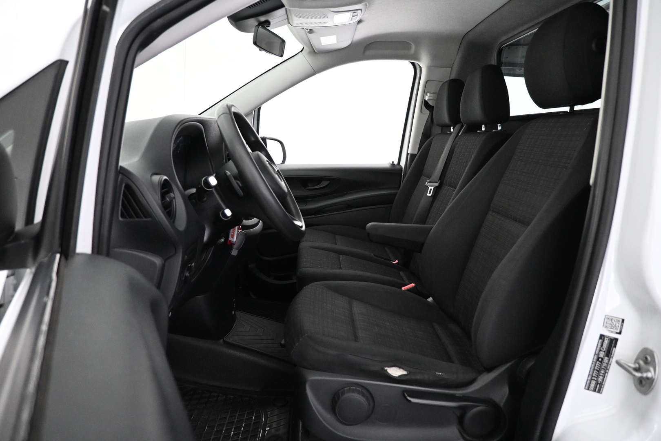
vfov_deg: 53.1
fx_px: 441
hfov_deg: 73.7
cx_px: 330
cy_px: 220
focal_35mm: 24
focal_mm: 16
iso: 3200
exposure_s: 1/60
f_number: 3.5
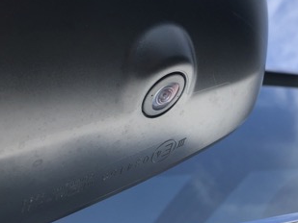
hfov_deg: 33.2
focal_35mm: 58
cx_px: 152
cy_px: 2
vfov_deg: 24.2
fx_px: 500
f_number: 1.8
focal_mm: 3.99
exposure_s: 1/979
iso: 20
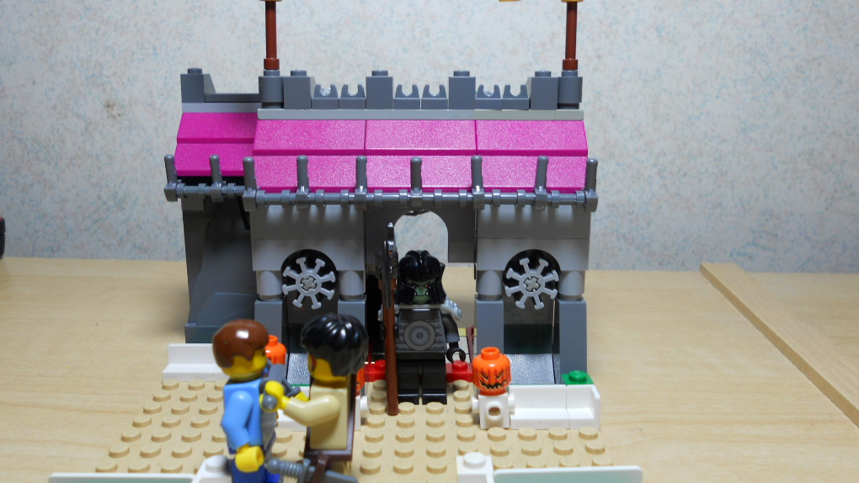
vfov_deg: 33.7
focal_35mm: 35
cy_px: 245
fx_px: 797
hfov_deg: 56.6
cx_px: 430
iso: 80
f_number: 3.5
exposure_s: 1/30
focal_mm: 5.8
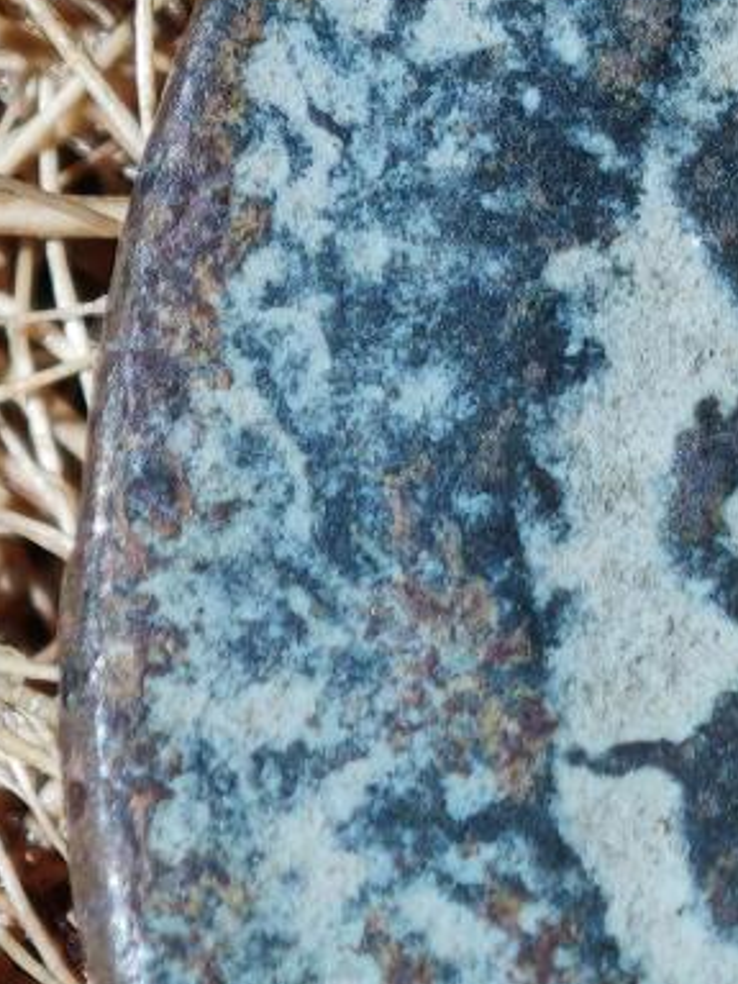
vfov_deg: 4.5
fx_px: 12394
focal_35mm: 436
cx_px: 1591
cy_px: 461
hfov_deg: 3.4
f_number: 2
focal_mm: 9
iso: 125
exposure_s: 1/100
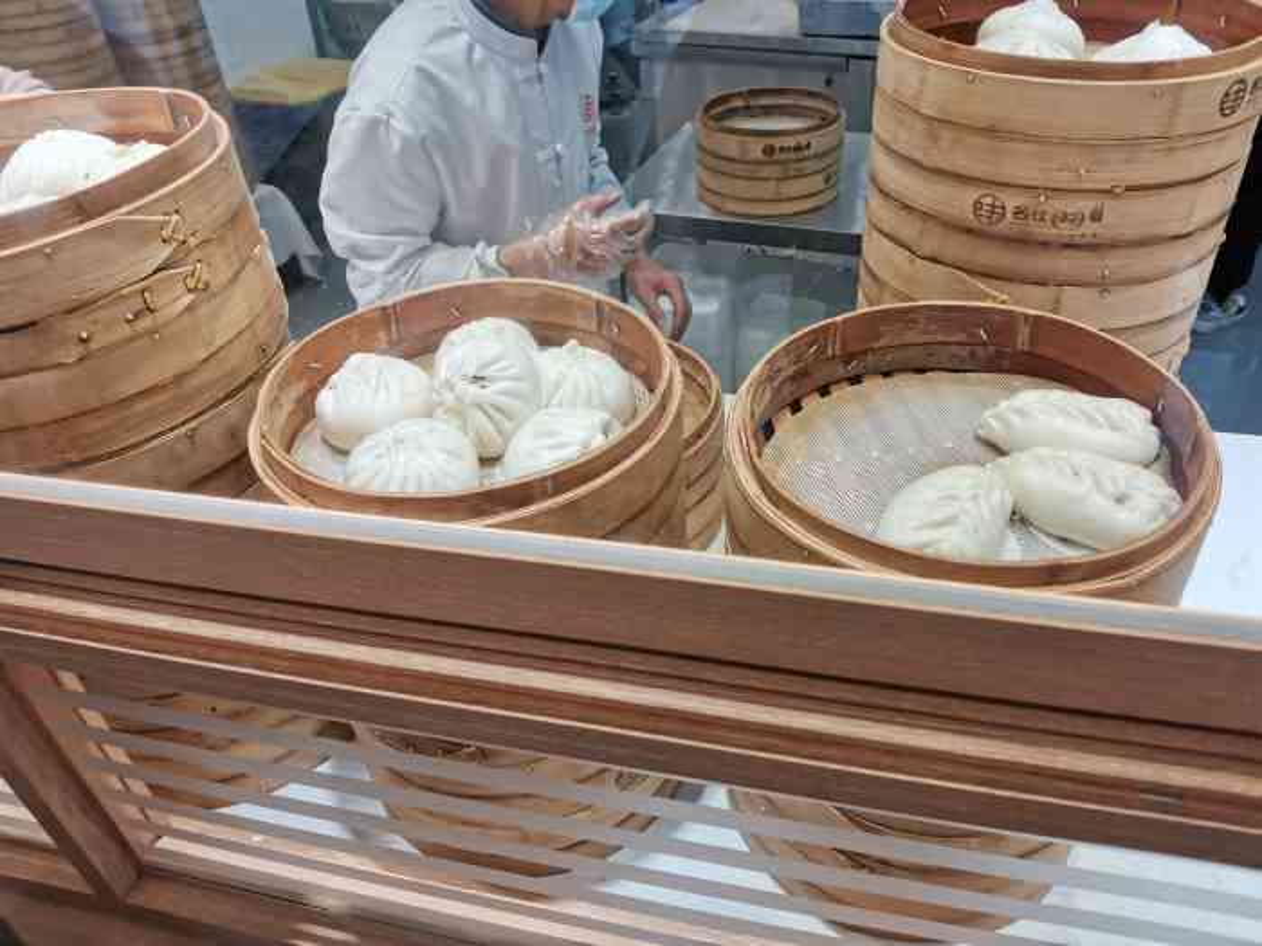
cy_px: 473
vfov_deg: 53.1
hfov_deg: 67.3
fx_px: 948
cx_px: 631
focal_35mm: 26
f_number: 1.4
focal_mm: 4.66
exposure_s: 1/333
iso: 50
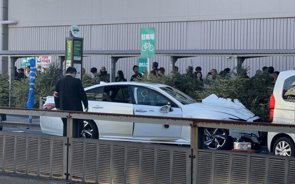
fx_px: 1029
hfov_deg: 16.3
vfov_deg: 10.2
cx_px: 148
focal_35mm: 128
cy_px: 77
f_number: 2.8
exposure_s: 1/263
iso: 50
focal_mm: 15.66
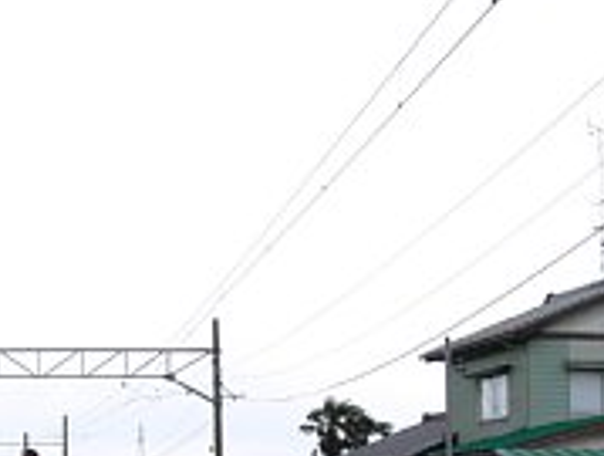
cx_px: -10
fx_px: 1364
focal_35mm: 78
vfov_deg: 18.4
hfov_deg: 23.8
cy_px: 476
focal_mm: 7.4
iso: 80
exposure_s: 1/125
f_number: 5.6
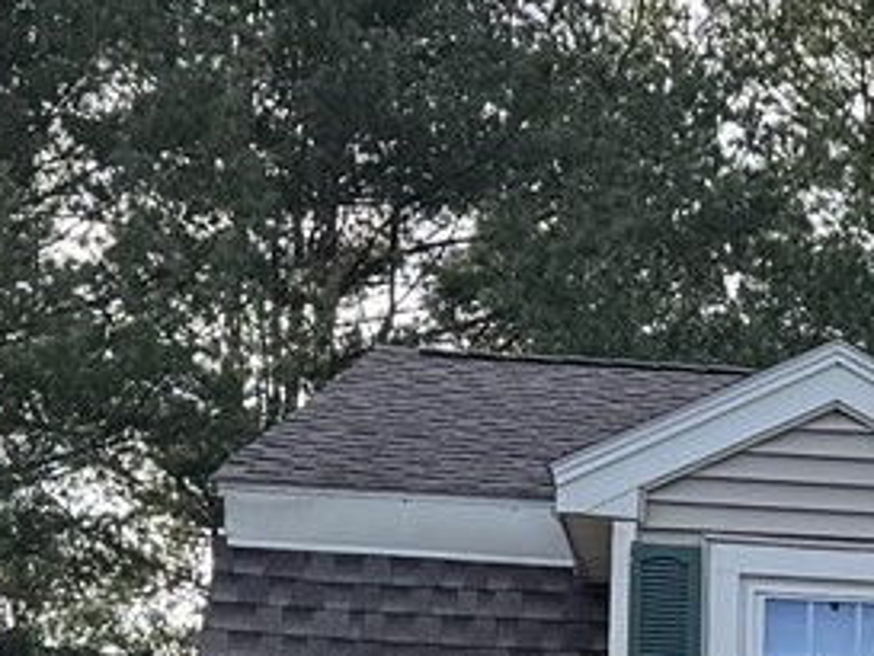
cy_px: 1574
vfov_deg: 7.7
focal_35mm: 180
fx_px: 4547
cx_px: 1700
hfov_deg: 10.2
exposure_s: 1/853
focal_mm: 6.76
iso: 80
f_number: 1.78
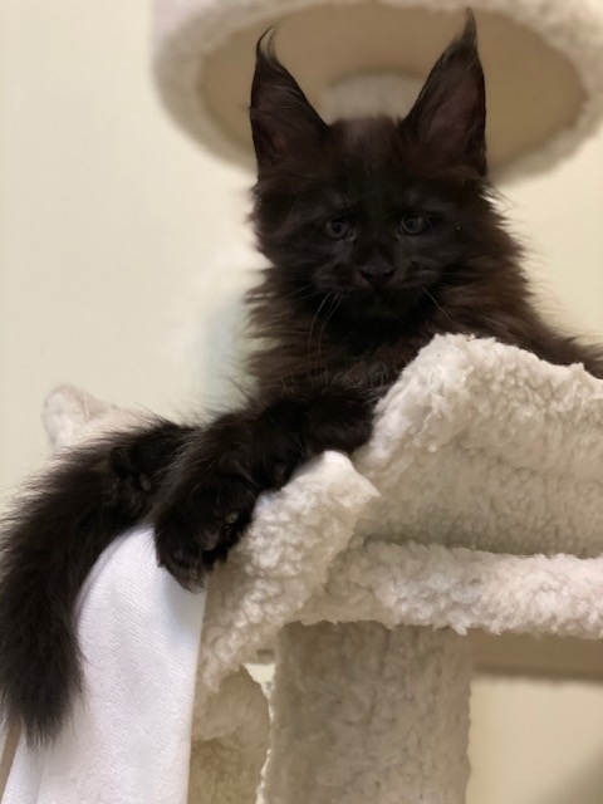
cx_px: 302
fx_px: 1208
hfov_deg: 28.0
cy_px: 402
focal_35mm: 52
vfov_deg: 36.8
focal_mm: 6
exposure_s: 1/24
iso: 400
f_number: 2
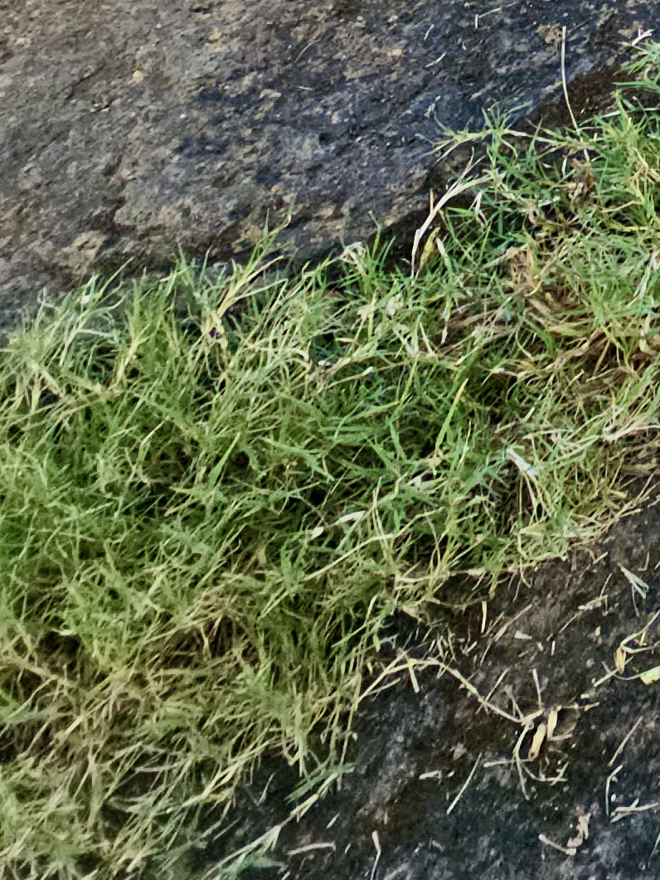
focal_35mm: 49
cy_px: -586
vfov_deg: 24.4
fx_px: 1245
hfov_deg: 20.0
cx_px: 1235
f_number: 2.2
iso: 50
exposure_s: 1/279
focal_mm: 2.2
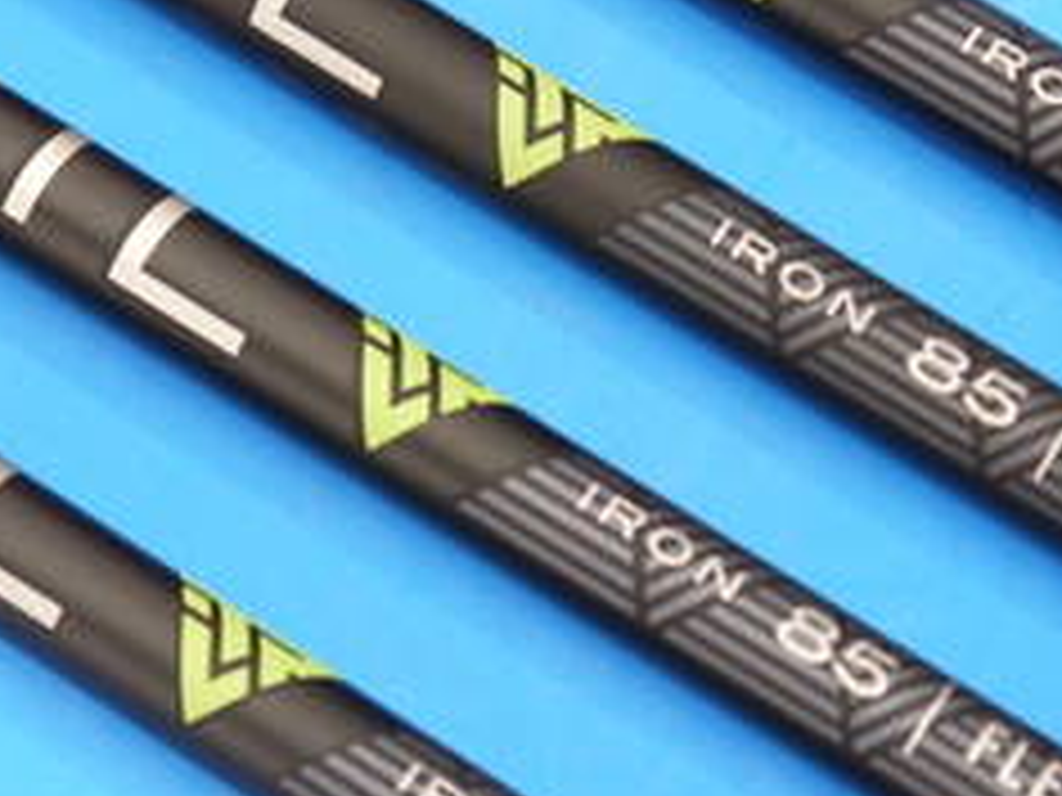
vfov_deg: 11.4
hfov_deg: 15.1
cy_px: 315
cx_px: 382
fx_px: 3988
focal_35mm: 130
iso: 400
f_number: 4.5
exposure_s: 1/60
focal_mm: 24
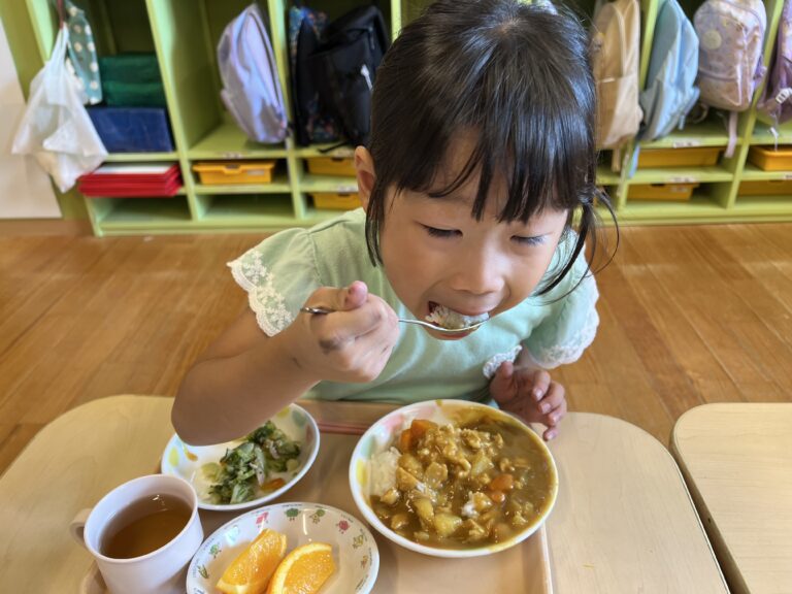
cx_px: 396
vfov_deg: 53.1
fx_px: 595
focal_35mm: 26
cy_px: 297
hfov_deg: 67.3
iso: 80
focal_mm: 5.7
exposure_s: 1/60
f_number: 1.5
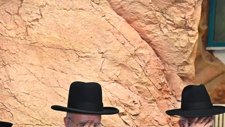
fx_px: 716
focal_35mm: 120
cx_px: 106
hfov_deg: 17.9
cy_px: 168
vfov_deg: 9.9
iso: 3200
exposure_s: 1/160
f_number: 3.5
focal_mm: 46
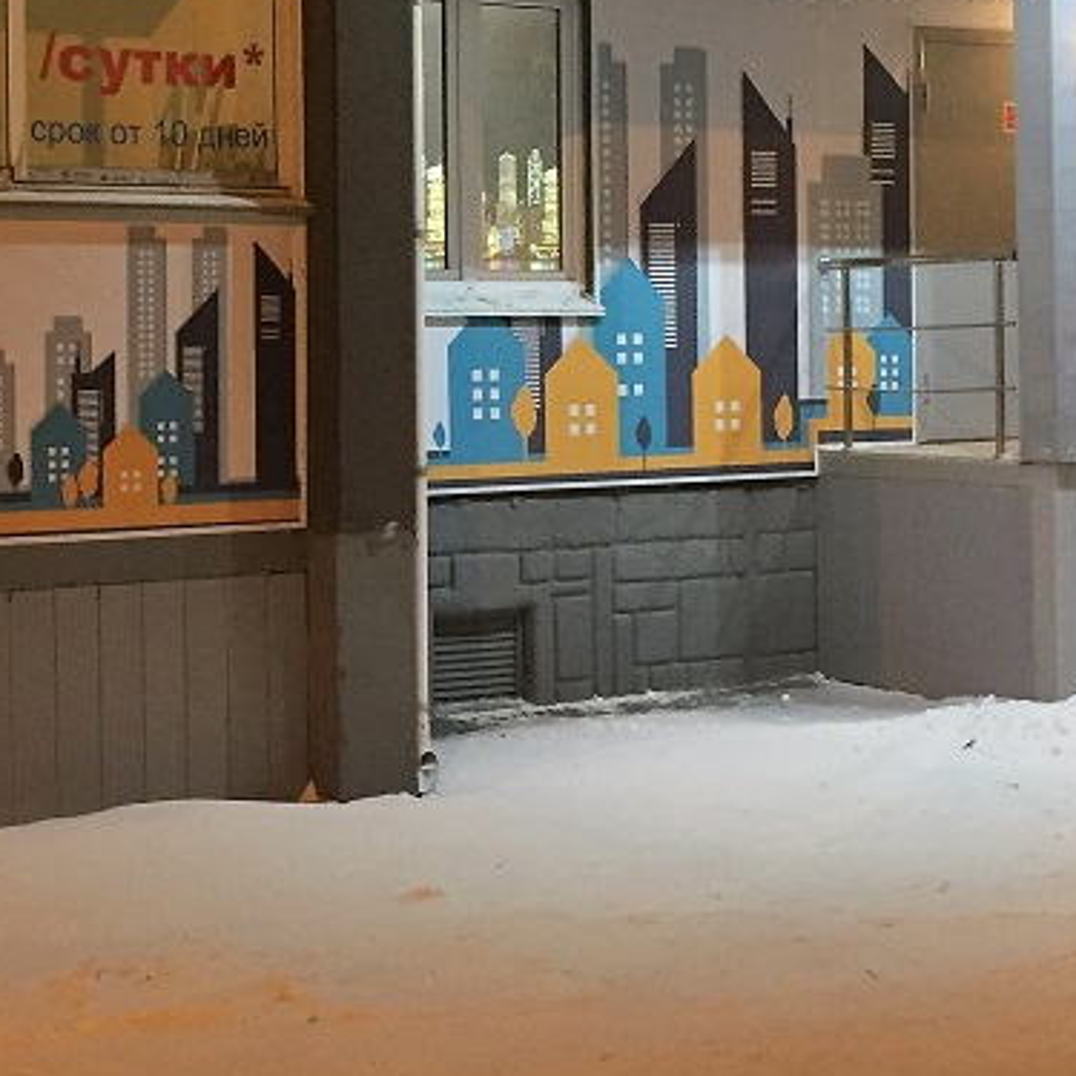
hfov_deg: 24.5
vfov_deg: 24.6
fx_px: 2462
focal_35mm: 70
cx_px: 353
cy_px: 373
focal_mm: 4.15
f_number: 2.2
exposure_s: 1/20
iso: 250
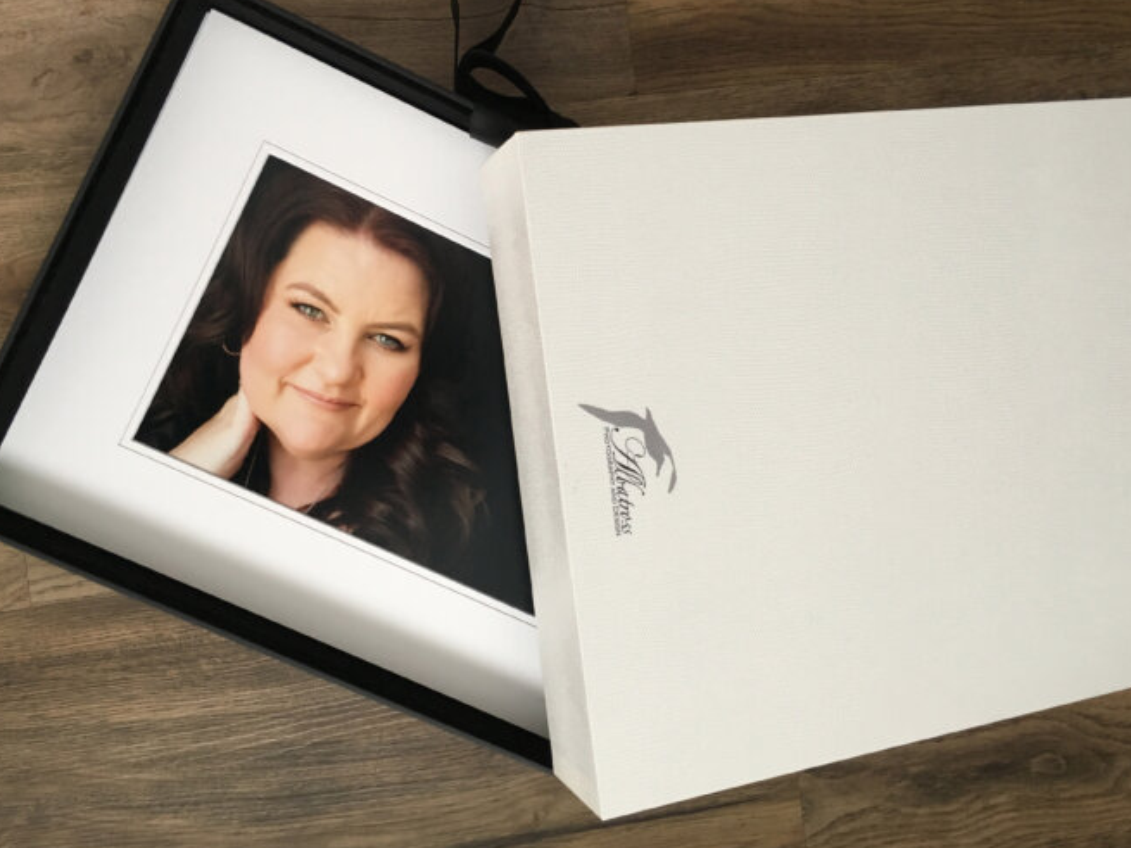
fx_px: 1111
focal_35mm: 34
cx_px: 584
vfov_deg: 41.8
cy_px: 404
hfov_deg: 54.0
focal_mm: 4.15
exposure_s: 1/33
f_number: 2.2
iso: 125
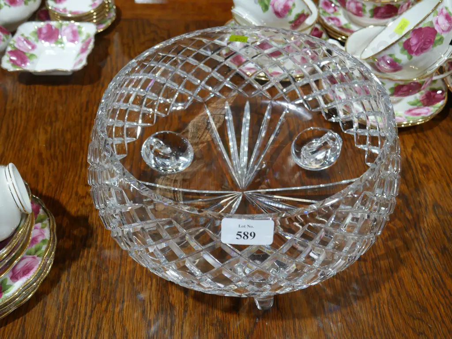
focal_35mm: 40
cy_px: 170
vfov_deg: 36.0
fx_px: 523
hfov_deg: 46.8
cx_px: 226
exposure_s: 1/60
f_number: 4.4
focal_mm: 20
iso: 320
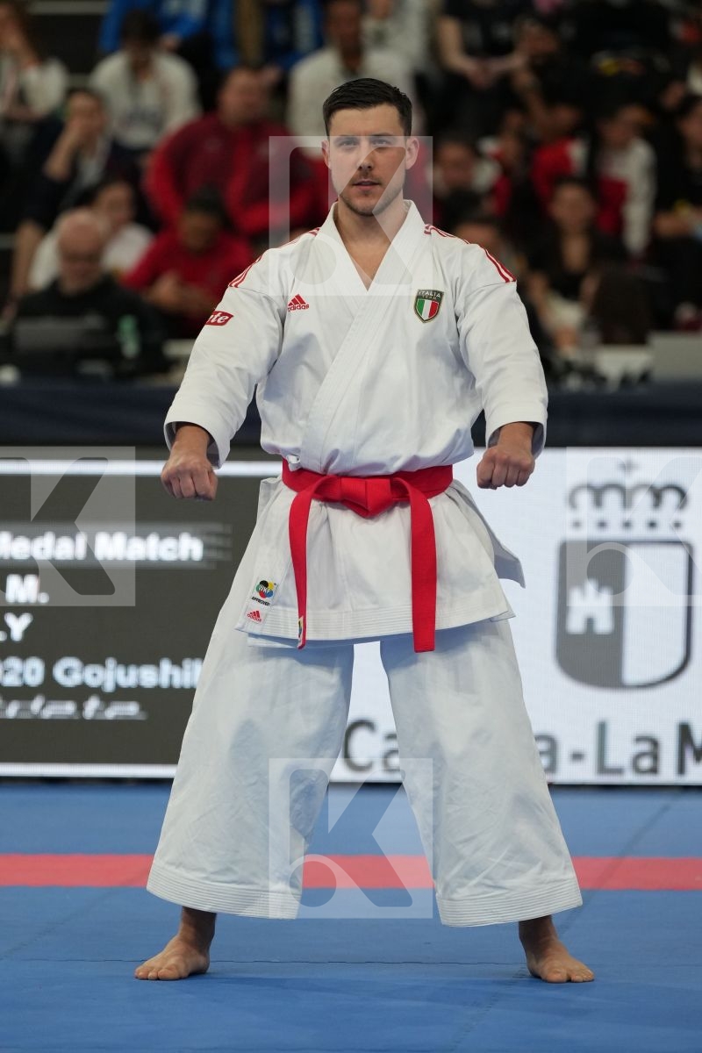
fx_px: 7663
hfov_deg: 5.2
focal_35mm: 262
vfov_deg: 7.9
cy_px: 526
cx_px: 351
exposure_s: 1/1000
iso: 1600
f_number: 2.8
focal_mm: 175
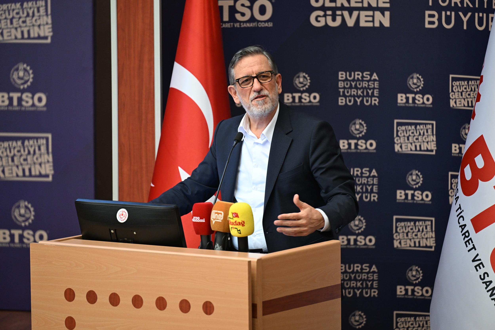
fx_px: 2749
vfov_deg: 6.9
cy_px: 165
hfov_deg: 10.3
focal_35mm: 200
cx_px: 248
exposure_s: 1/100
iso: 2000
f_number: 2.8
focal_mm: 200
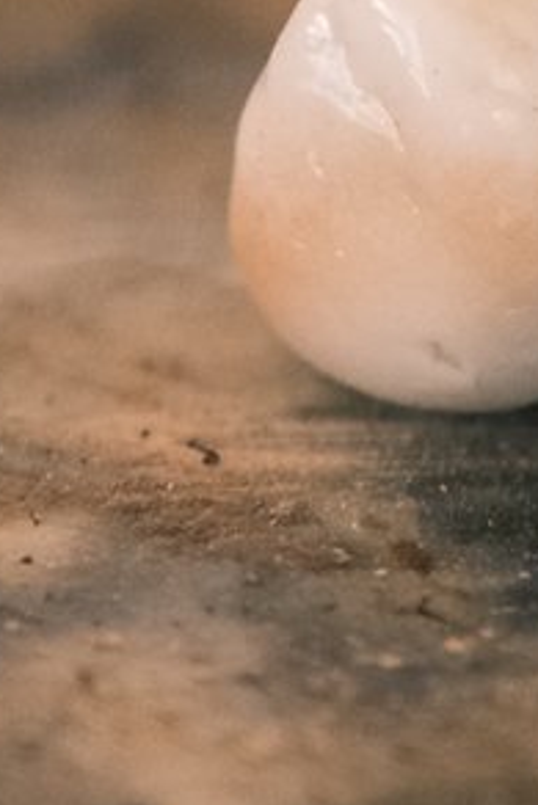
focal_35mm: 657
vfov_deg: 3.1
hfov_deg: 2.1
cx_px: 1077
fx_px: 14709
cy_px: -1105
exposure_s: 1/240
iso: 1600
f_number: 4
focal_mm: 80
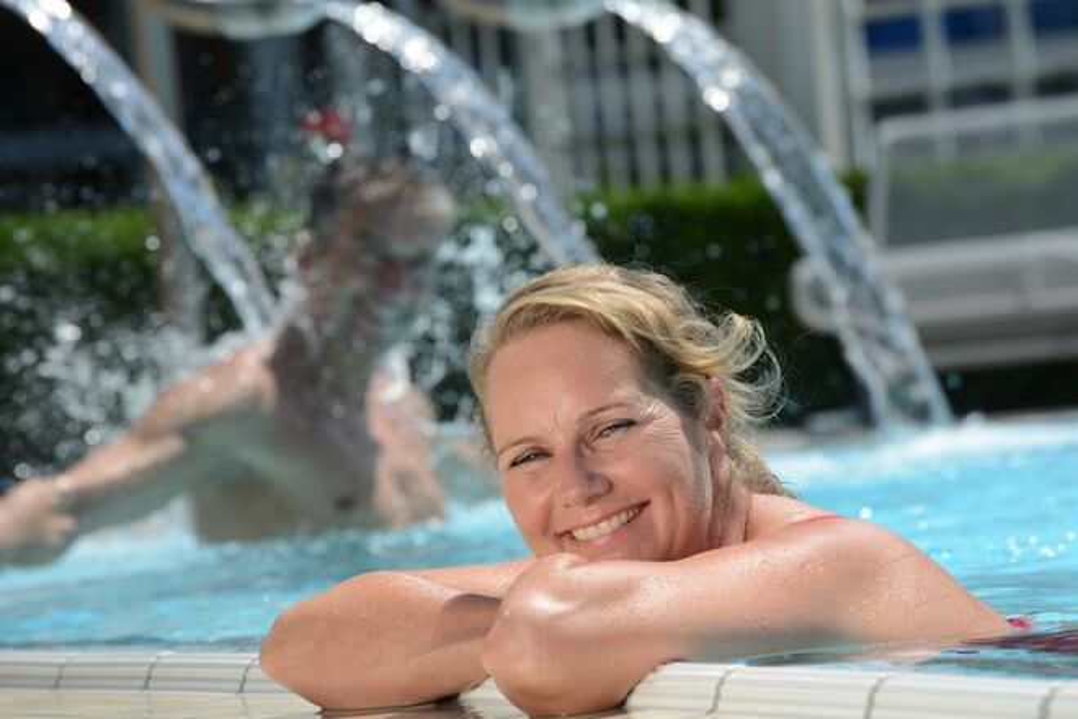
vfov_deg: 6.2
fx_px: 6587
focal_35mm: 220
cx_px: 539
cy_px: 360
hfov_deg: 9.4
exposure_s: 1/400
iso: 200
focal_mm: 220
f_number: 11
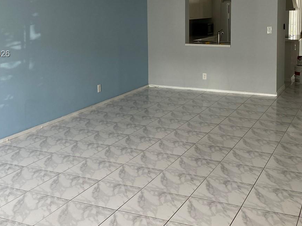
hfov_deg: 39.5
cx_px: 180
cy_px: 54
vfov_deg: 29.7
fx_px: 419
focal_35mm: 48
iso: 125
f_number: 1.8
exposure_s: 1/105
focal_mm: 4.25
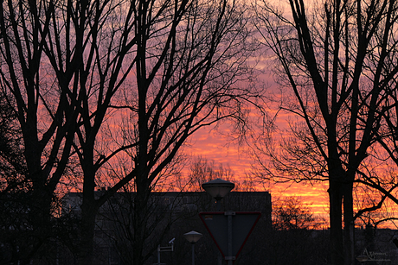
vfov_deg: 9.3
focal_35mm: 148
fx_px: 1637
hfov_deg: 13.9
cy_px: 132
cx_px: 199
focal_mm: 54.5
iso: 125
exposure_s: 1/80
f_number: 4.3
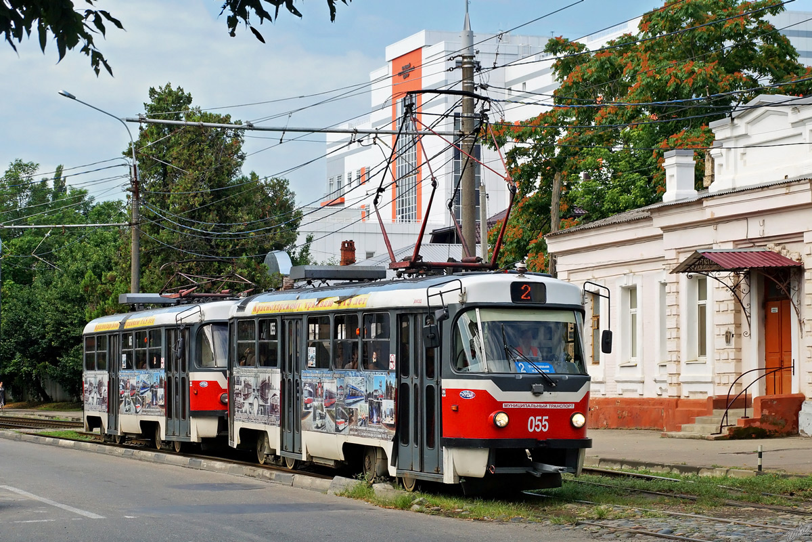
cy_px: 271
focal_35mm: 82
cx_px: 406
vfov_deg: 16.6
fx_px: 1861
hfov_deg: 24.6
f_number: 7.1
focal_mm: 55
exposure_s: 1/640
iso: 200
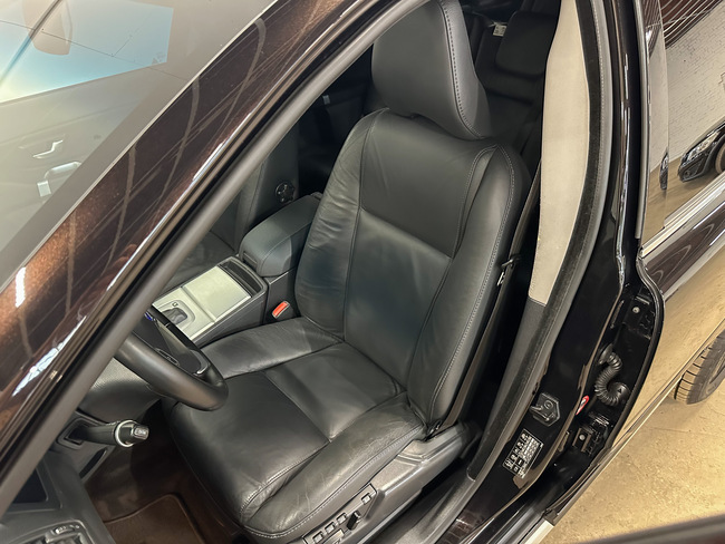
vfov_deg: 56.8
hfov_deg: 71.6
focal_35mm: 24
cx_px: 362
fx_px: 503
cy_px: 272
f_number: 1.78
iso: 1000
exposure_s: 1/25
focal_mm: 6.86
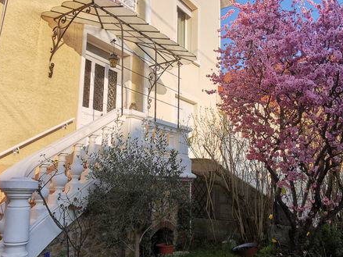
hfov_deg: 58.4
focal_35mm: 31
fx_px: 307
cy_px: 122
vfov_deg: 45.4
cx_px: 170
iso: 50
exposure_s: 1/946
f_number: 2.2
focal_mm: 2.26
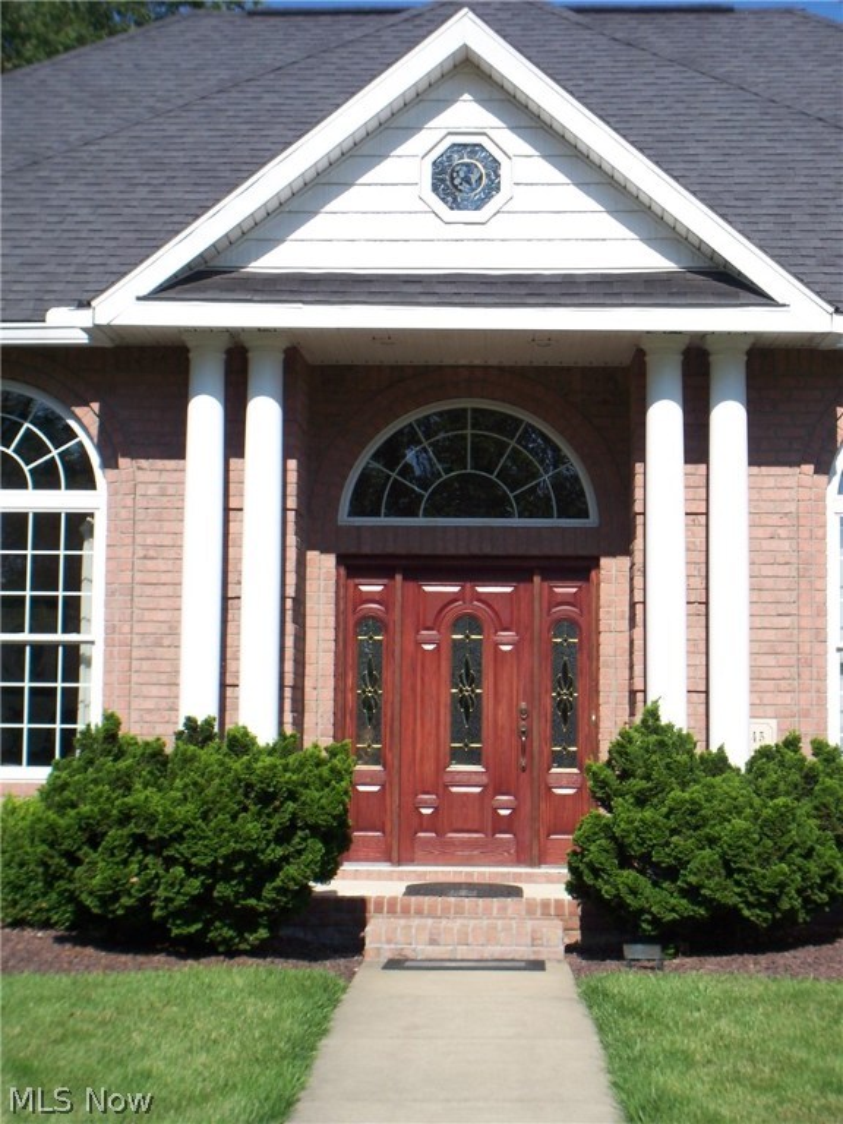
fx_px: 1981
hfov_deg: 24.0
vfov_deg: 31.7
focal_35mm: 61
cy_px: 562
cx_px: 422
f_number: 4.1
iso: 64
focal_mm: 9.9
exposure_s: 1/640
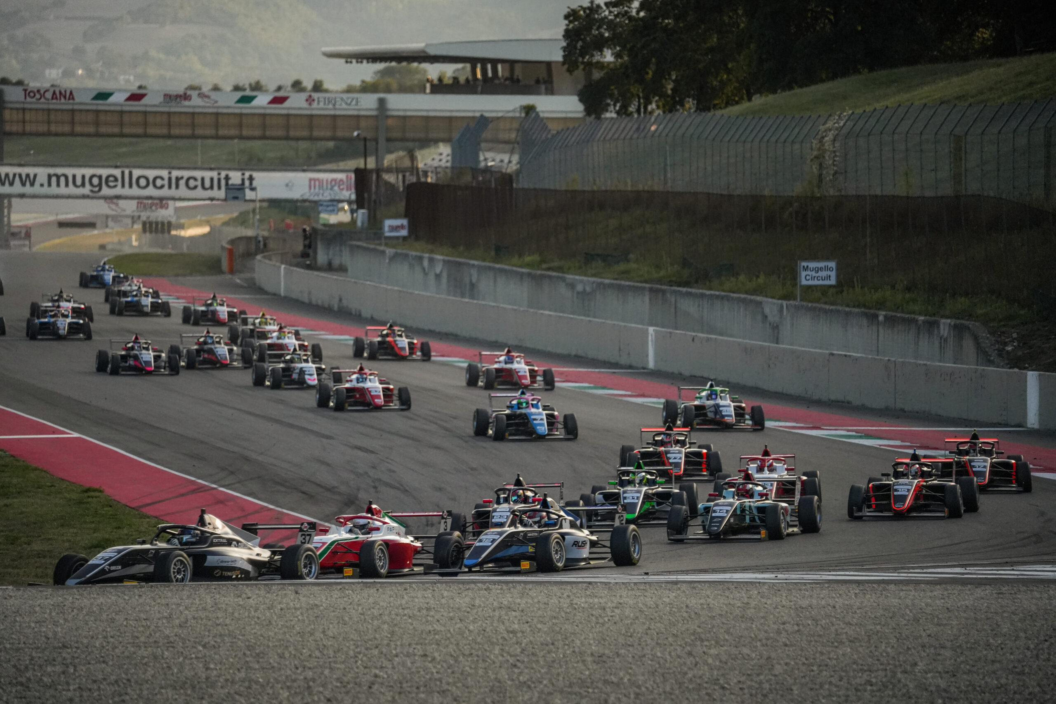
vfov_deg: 4.6
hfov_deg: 6.9
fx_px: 8724
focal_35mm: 297
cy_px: 352
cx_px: 528
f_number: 6.3
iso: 3200
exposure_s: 1/1250
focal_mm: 297.4
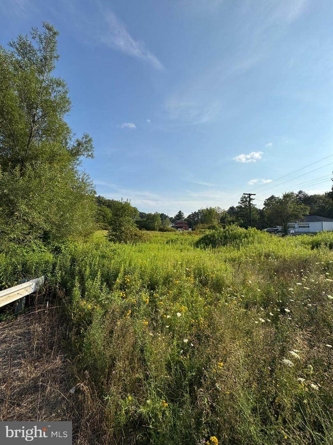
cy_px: 222
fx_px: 180
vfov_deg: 102.1
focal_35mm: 14
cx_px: 166
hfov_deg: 85.7
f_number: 2.2
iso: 50
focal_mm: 2.22
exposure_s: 1/2494
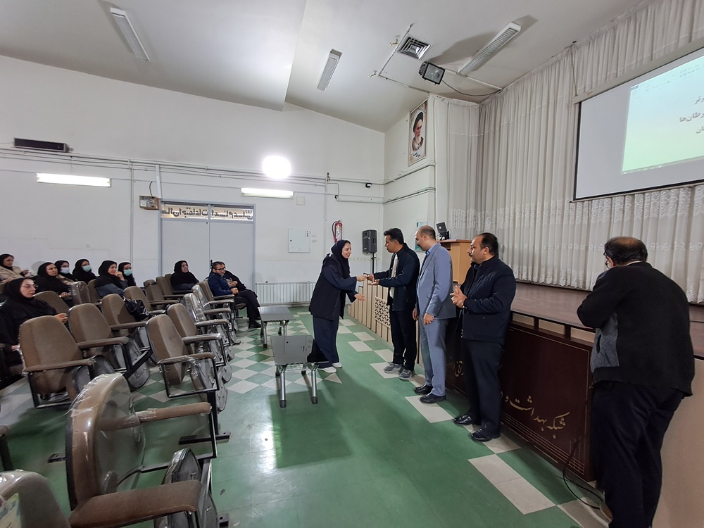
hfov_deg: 94.5
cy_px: 264
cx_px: 352
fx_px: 325
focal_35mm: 16
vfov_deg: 78.1
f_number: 2.2
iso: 125
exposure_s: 1/50
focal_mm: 1.64
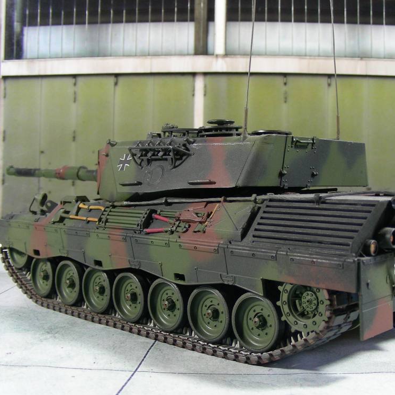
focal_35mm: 45
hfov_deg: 37.3
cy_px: 198
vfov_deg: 37.6
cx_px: 245
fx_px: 581
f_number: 3.5
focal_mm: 6.3
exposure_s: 1/8.8
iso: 50
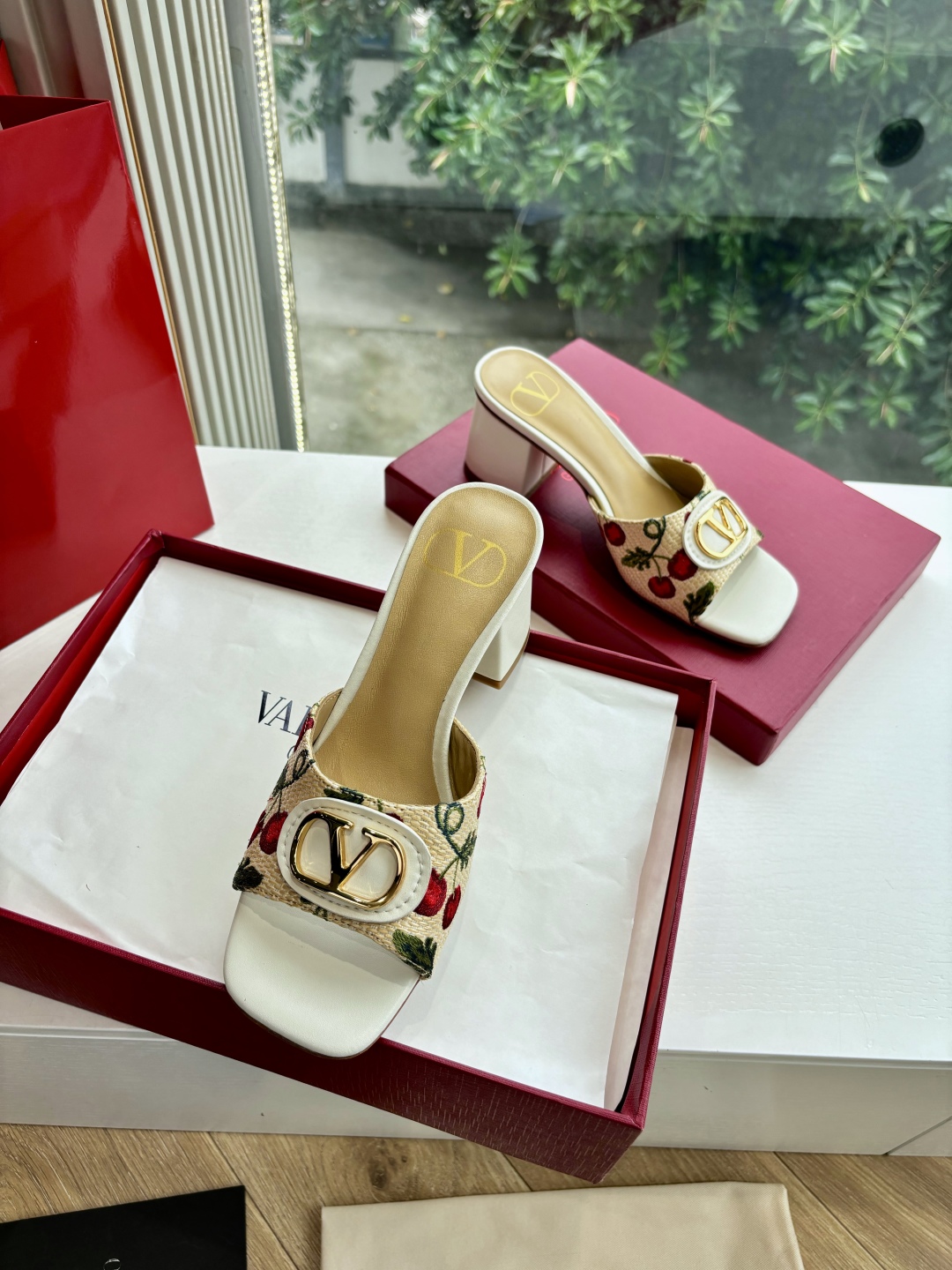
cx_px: 476
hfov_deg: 53.1
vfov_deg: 67.3
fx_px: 953
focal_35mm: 26
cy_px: 635
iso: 50
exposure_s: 1/716
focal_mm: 5.96
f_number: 1.6
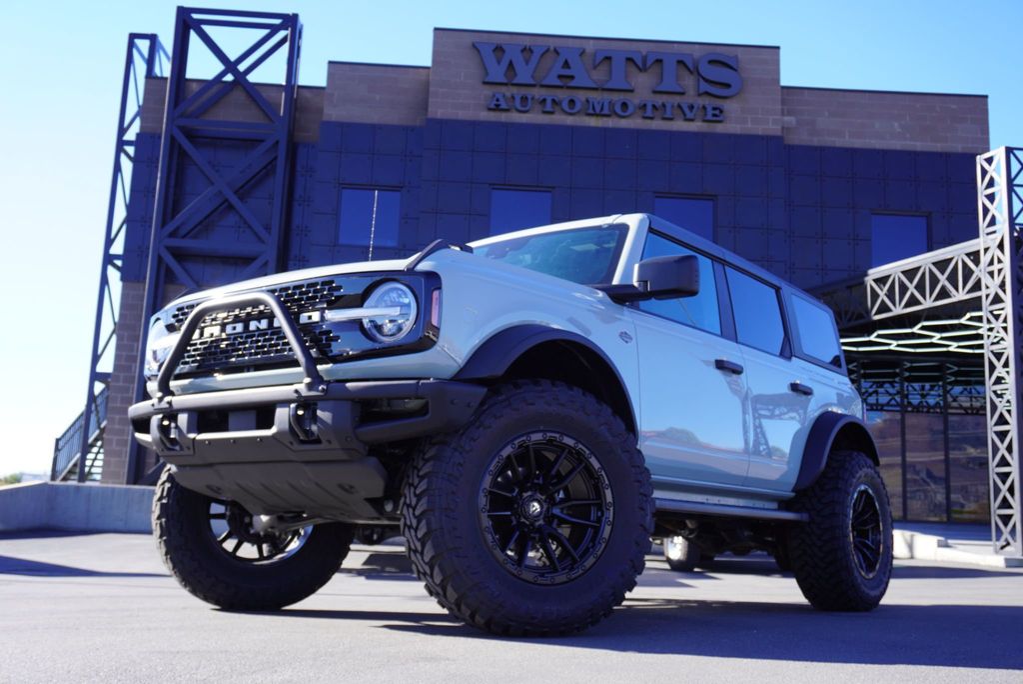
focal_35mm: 38
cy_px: 342
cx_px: 512
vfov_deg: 35.5
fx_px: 1066
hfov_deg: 51.3
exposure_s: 1/100
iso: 100
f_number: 5.6
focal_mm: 25
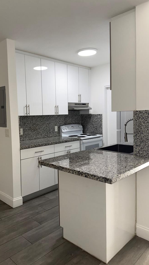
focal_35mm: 27
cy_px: 128
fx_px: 190
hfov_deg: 42.5
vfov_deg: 69.8
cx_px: 53
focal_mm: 6.86
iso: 125
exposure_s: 1/121
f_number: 1.78
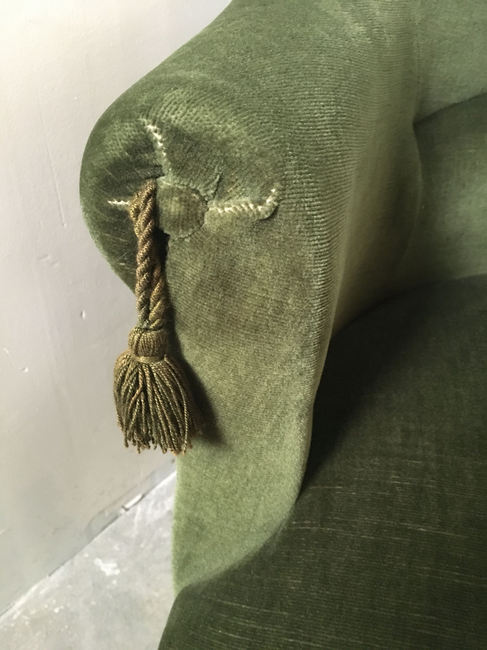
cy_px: 325
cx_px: 244
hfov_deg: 48.2
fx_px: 544
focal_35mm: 29
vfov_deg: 61.7
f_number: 2.2
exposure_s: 1/17
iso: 320
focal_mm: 4.15
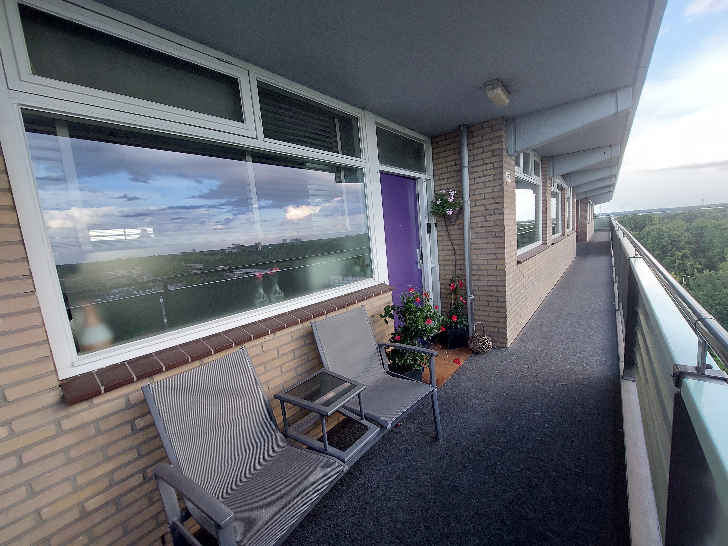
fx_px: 273
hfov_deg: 106.2
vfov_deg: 89.9
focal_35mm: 13
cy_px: 273
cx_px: 364
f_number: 2.2
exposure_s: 1/100
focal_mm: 1.74
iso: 80
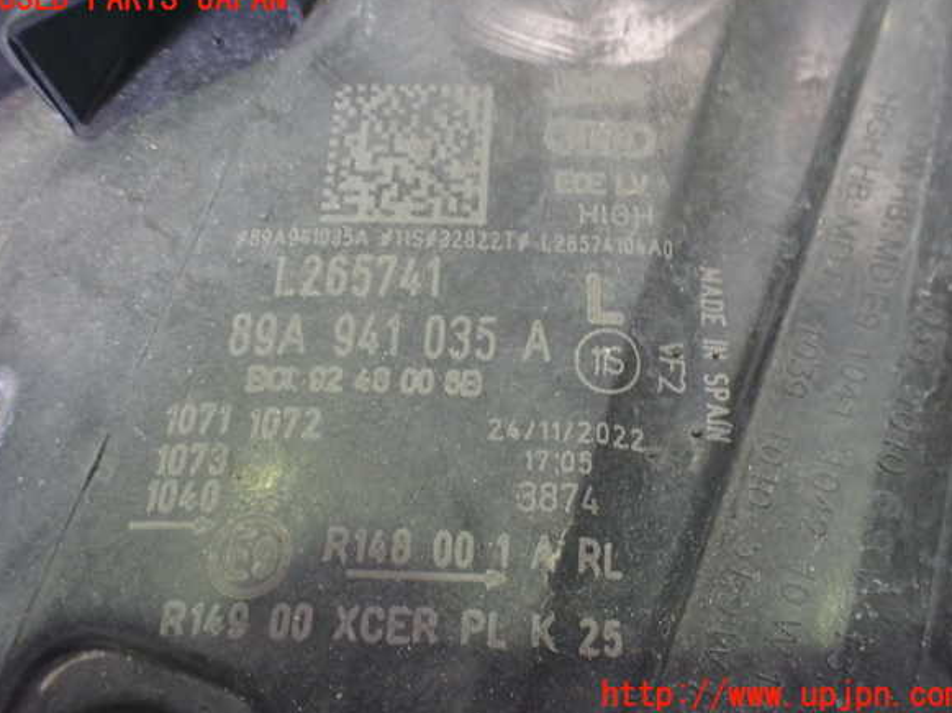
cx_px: 480
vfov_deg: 45.4
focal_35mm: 31
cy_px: 347
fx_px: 852
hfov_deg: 58.4
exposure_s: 1/40
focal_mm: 5.4
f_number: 2.3
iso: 800
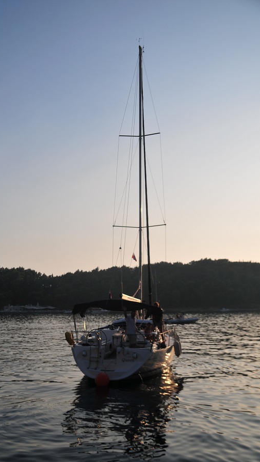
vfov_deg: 52.8
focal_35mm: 38
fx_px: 465
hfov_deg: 31.2
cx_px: 108
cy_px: 232
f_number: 4
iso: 200
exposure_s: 1/8000
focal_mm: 24
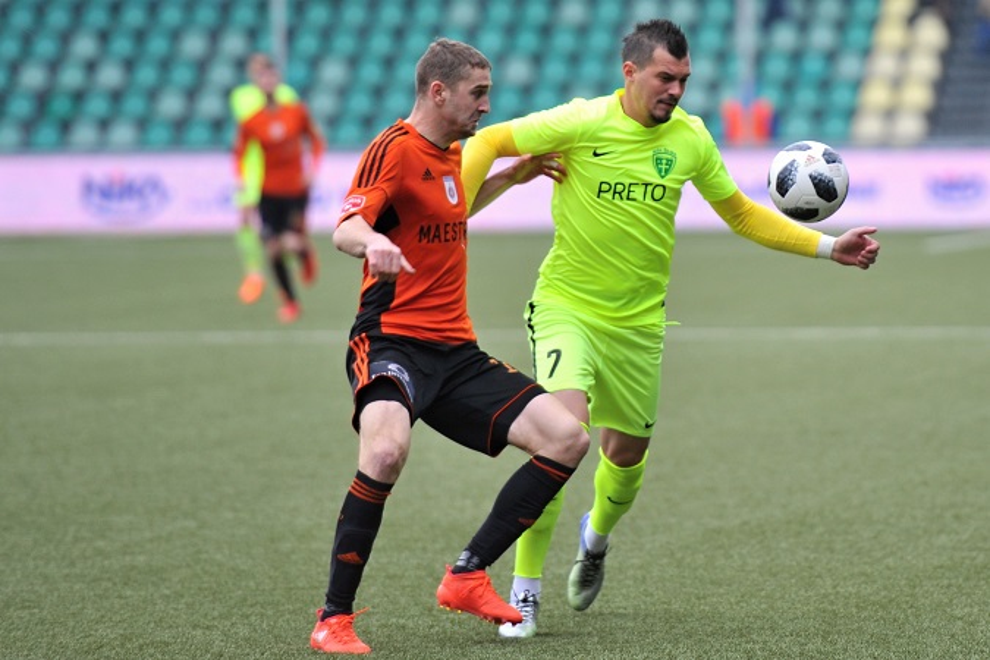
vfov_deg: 6.9
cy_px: 330
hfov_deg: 10.3
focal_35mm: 200
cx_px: 495
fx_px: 5500
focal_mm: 200
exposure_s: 1/1000
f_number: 3.2
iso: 500
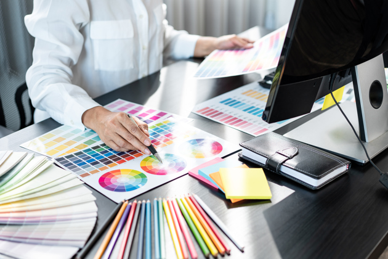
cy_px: 130
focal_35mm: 55
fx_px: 593
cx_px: 194
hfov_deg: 36.2
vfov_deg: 24.6
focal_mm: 55
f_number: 2.8
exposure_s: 1/100
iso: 250
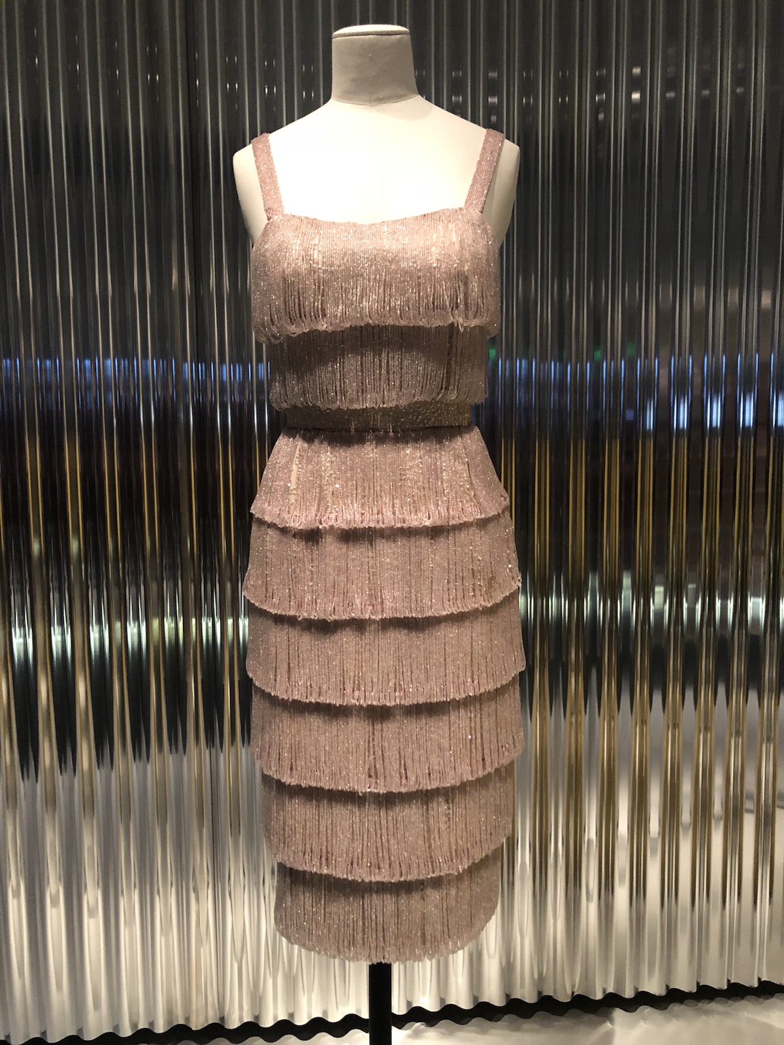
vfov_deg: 63.4
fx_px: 846
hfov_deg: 49.7
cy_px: 522
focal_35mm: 28
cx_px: 392
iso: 100
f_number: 1.8
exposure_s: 1/5
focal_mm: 3.99
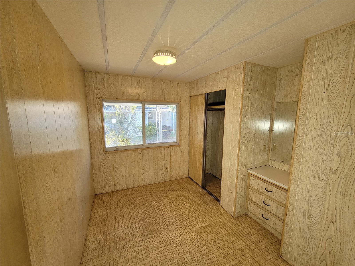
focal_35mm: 13
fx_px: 133
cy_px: 133
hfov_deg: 106.2
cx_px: 178
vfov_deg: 89.9
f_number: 2.2
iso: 125
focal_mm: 2.2
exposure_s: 1/60
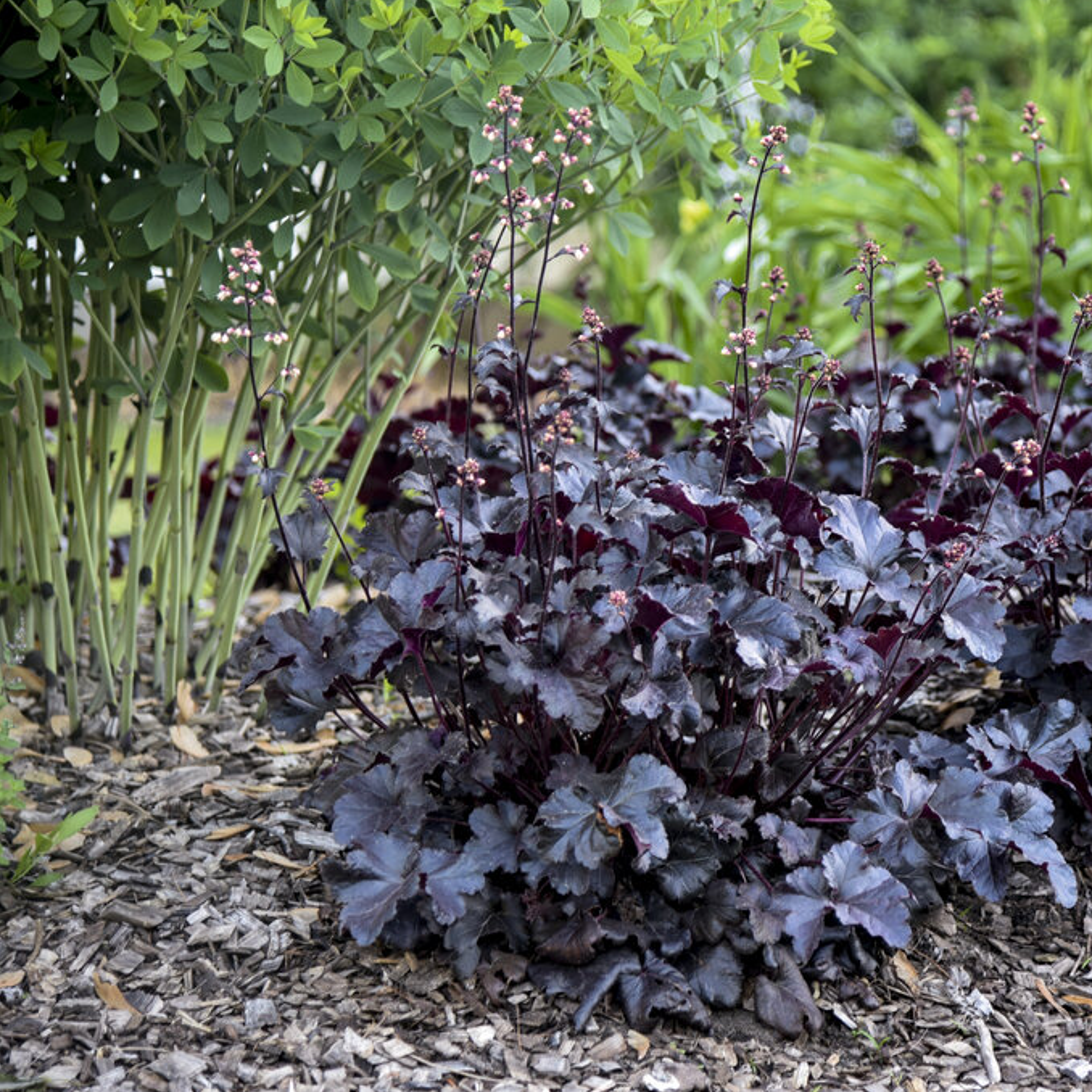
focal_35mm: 122
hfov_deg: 14.3
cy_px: 544
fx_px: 4354
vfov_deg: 14.3
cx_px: 773
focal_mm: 95
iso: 400
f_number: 4
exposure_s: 1/60
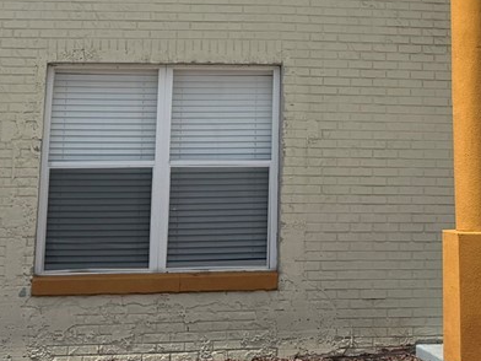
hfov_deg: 19.9
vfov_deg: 14.1
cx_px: 346
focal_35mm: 98
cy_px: -185
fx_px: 1362
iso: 80
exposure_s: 1/6173
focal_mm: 6.76
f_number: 1.78
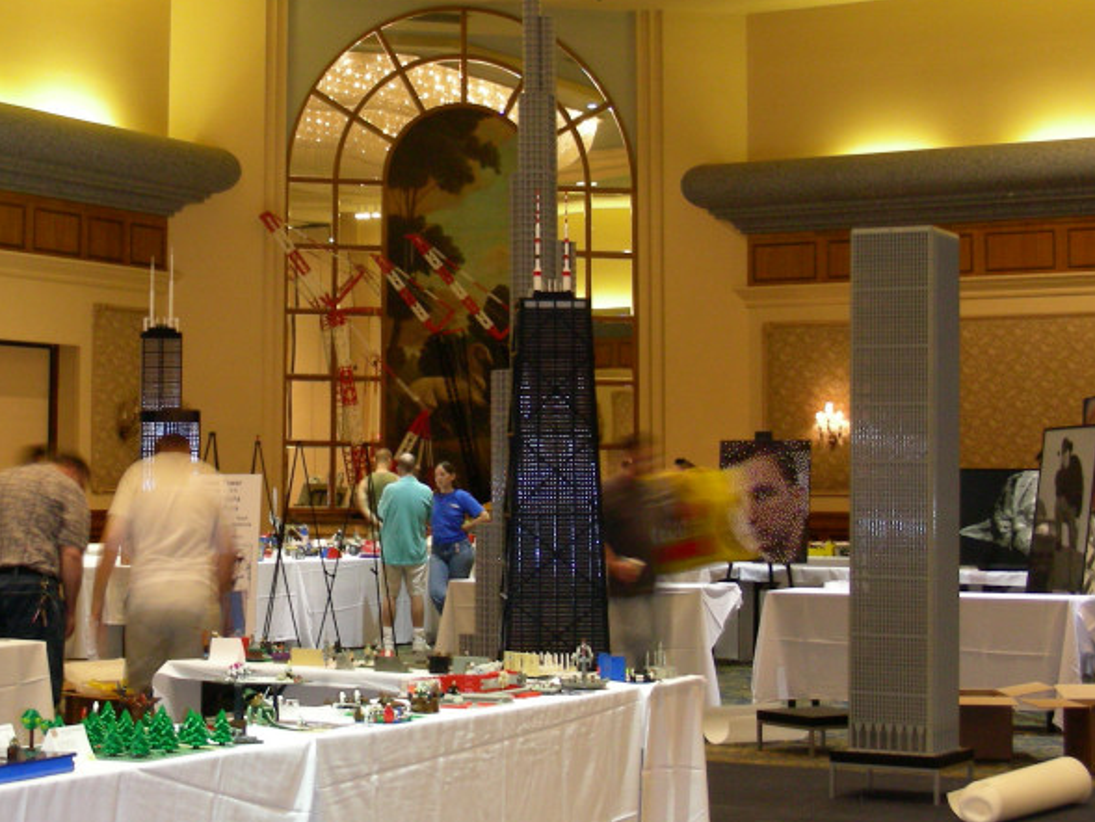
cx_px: 398
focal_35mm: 72
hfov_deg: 26.9
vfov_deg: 20.4
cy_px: 277
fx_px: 2278
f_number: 3.5
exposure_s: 1/3.1
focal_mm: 8.8
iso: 200
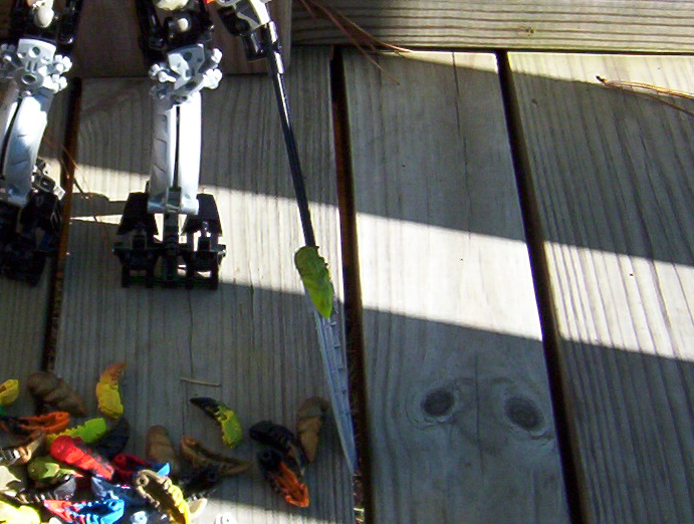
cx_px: 53
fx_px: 1709
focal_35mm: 85
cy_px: 121
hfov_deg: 22.3
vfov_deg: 17.3
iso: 100
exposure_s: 1/692
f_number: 2.76
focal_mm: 5.54
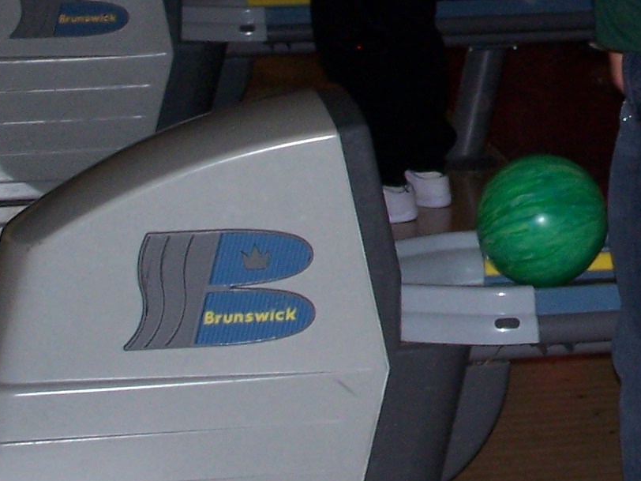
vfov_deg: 7.2
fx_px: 3759
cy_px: -224
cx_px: 917
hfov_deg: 9.5
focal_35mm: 203
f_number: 3.2
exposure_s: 1/80
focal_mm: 10.7
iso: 140
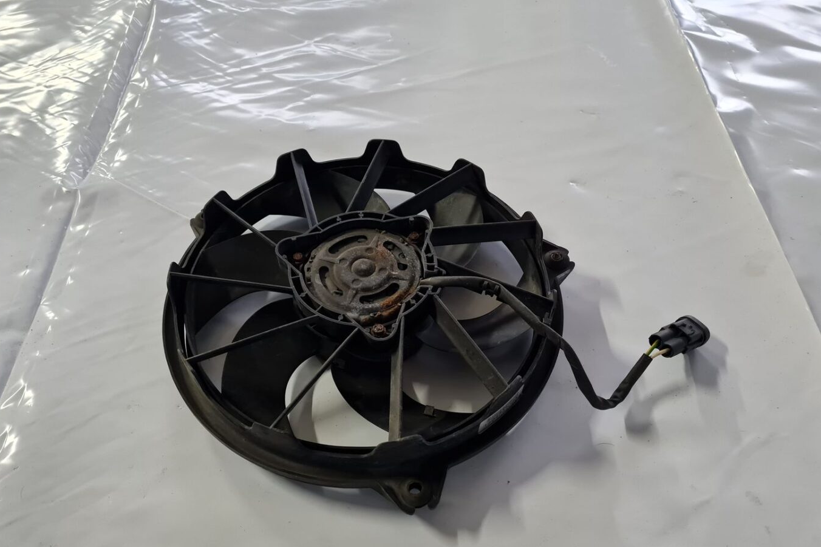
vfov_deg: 46.2
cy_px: 318
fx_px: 638
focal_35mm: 28
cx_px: 397
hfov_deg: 65.5
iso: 500
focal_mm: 5.4
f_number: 1.8
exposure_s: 1/50
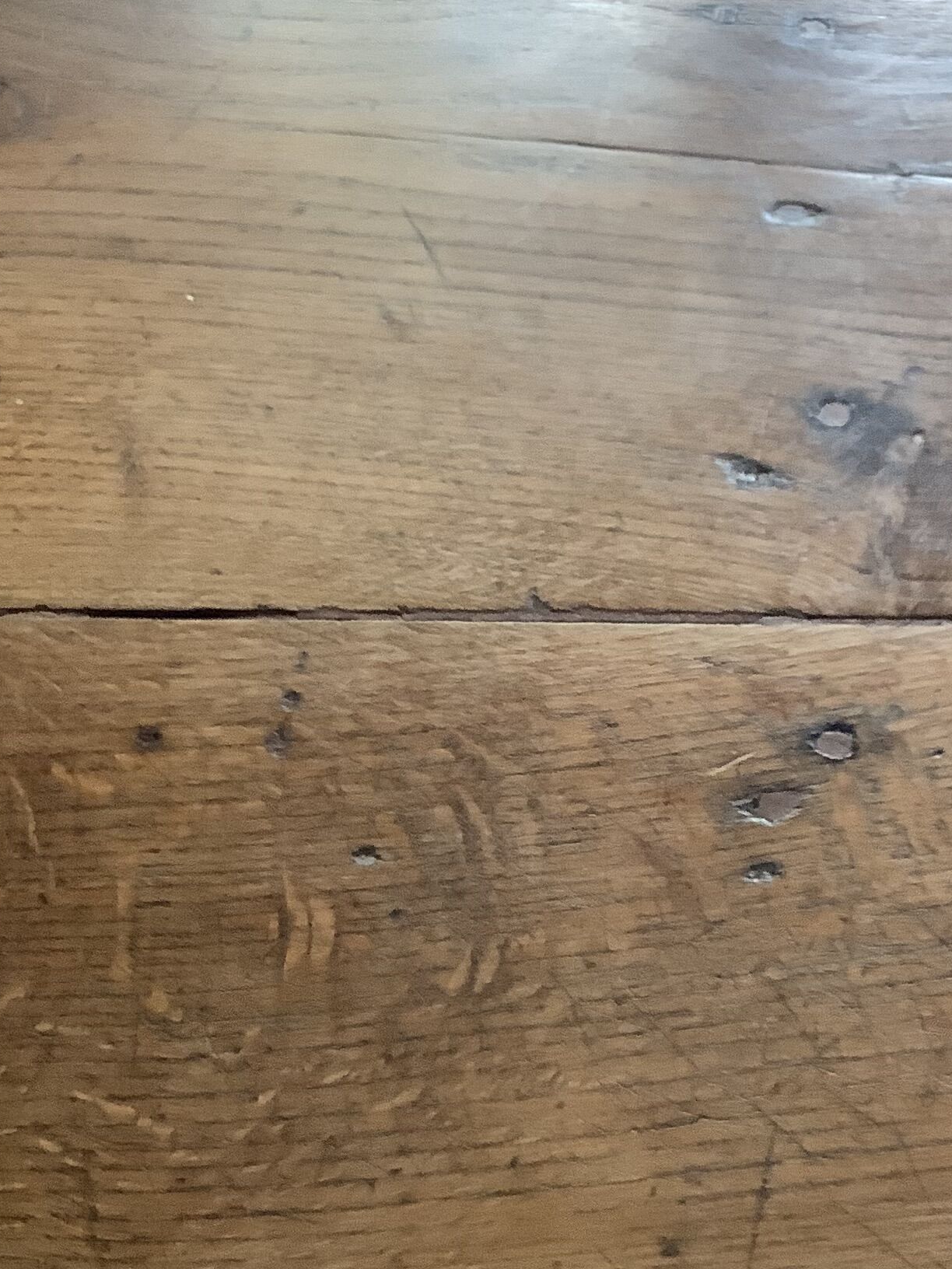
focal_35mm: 62
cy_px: 659
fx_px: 2273
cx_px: 617
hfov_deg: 23.6
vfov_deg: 31.2
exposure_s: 1/50
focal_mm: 3.3
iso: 160
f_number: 2.4
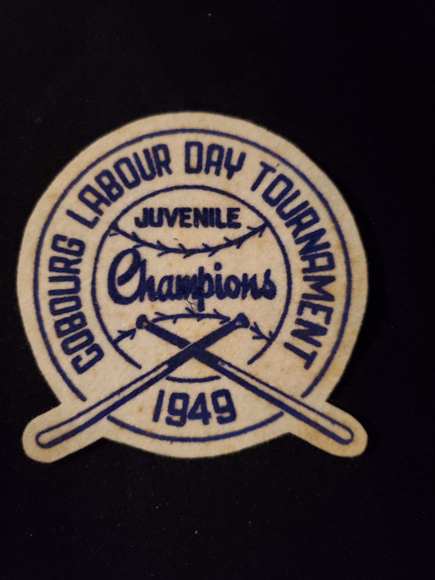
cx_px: 218
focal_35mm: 26
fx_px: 436
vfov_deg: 67.3
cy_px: 290
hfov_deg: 53.1
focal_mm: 4.3
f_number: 1.5
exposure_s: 1/24
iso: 640
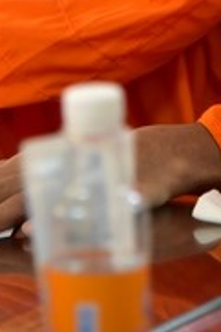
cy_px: -177
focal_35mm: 340
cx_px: 106
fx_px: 3137
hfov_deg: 4.0
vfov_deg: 6.0
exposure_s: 1/125
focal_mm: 95
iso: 4000
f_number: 4
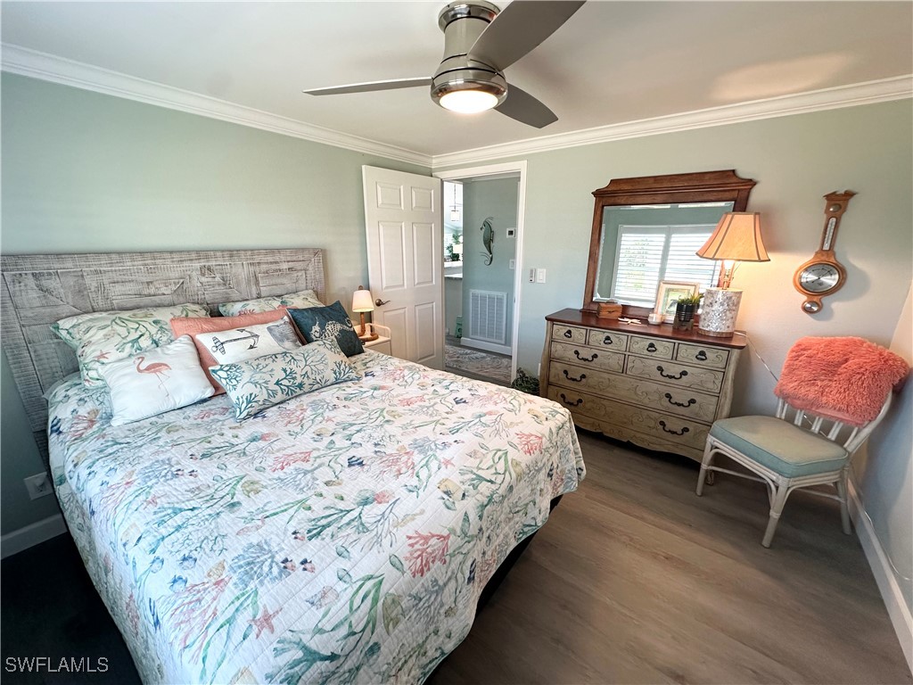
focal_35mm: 14
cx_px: 456
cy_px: 342
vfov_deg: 85.7
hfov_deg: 102.1
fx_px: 369
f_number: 2.2
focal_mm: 2.22
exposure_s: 1/120
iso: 160
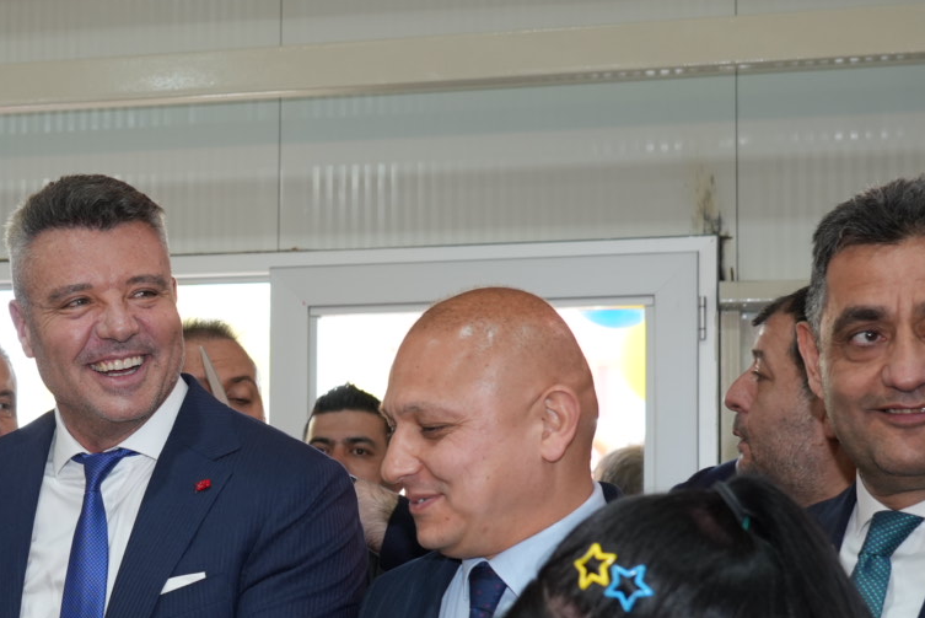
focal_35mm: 73
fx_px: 1877
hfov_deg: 26.8
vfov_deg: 18.5
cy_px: 489
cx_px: 100
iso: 640
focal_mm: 34
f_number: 5
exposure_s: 1/160
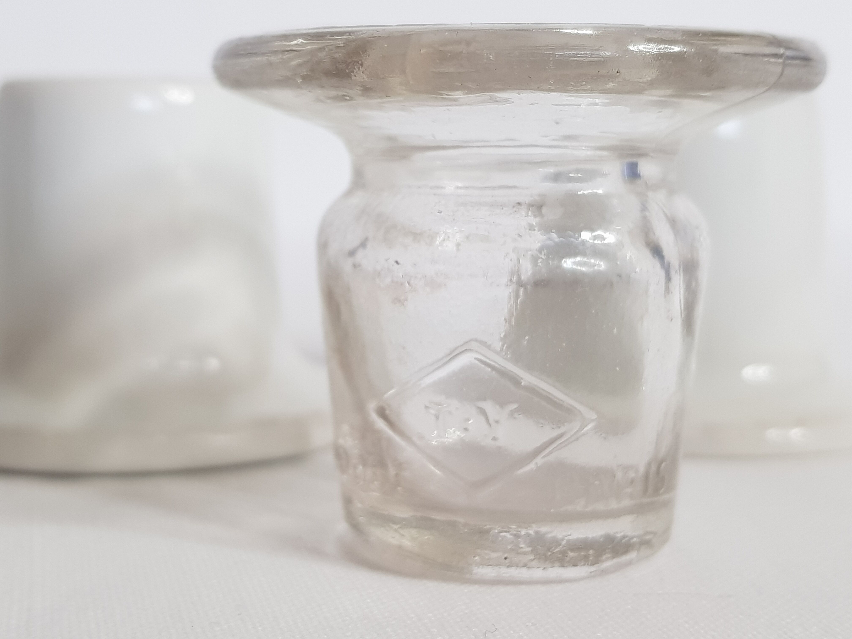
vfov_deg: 53.1
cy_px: 320
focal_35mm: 26
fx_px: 640
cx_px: 426
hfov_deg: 67.3
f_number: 1.7
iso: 80
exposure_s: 1/50
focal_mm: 4.2
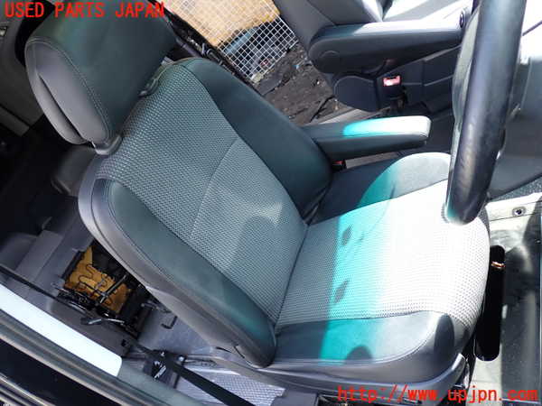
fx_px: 470
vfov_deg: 46.8
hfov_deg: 60.0
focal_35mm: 30
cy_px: 203
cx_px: 271
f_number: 2.3
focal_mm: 5.4
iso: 100
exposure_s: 1/100
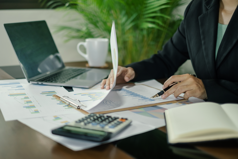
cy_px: 80
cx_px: 119
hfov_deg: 37.5
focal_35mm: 53
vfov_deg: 25.5
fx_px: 350
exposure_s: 1/100
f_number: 1.4
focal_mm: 35
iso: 400
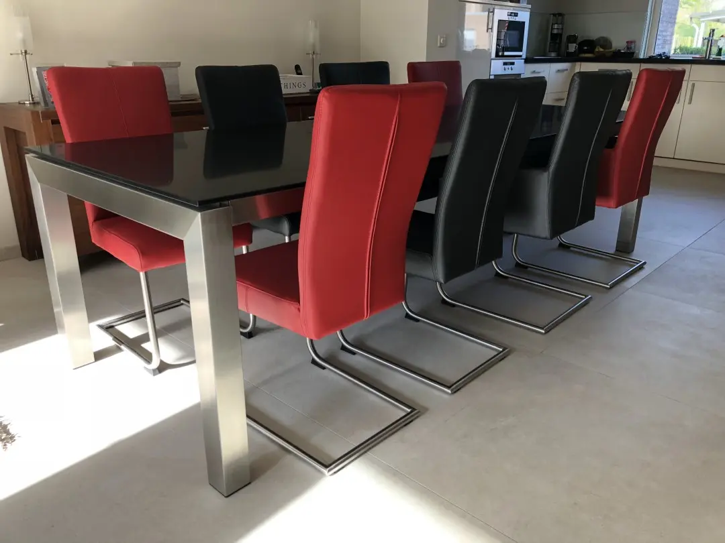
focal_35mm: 28
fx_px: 586
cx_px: 362
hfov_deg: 63.4
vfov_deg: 49.7
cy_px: 272
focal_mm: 4
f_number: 1.8
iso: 50
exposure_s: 1/120
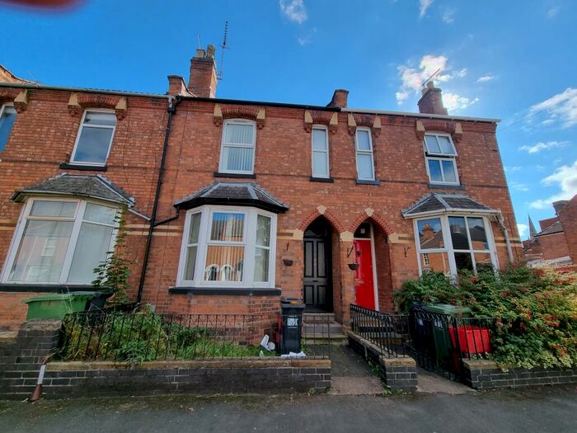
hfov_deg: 106.2
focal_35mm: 13
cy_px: 216
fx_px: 217
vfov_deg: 89.9
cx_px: 288
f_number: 2.2
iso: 50
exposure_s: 1/1260
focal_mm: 2.2
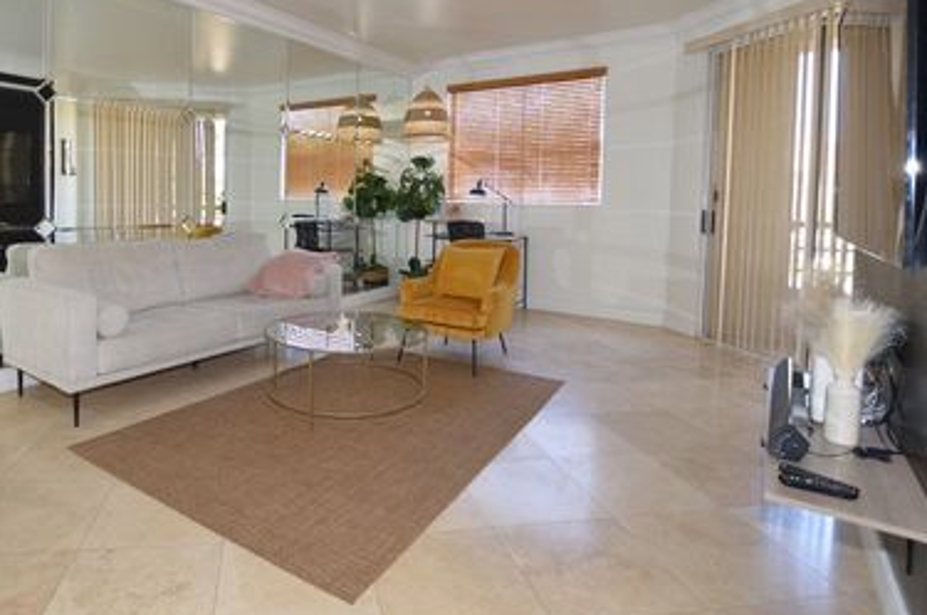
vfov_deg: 60.8
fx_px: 514
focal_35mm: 20
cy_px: 225
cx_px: 339
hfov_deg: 82.2
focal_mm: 10
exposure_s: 1/60
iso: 450
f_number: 4
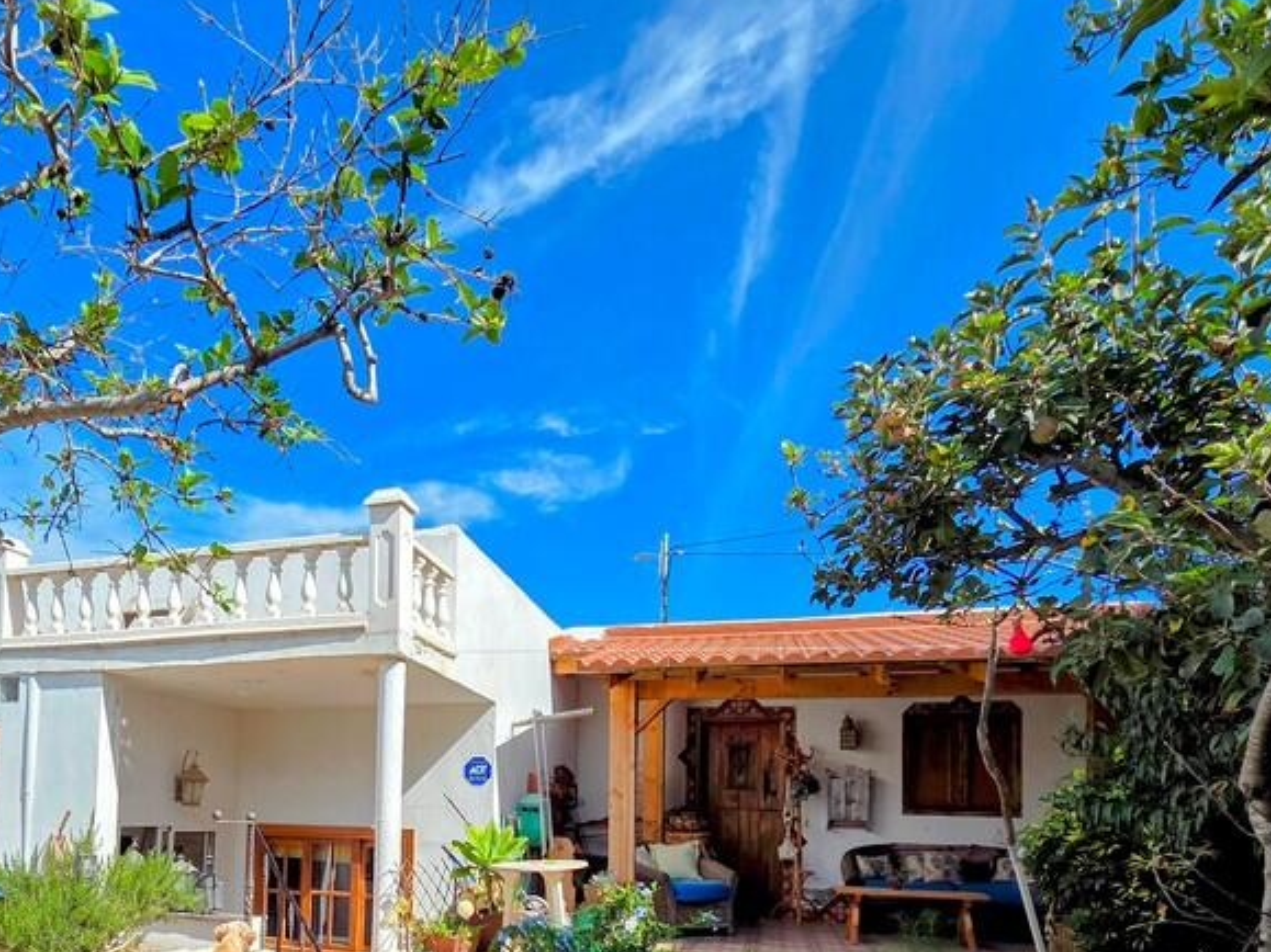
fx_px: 844
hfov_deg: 71.4
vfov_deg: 54.1
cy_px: 785
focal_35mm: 23
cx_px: 406
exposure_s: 1/2077
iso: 50
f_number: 2.2
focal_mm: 2.2
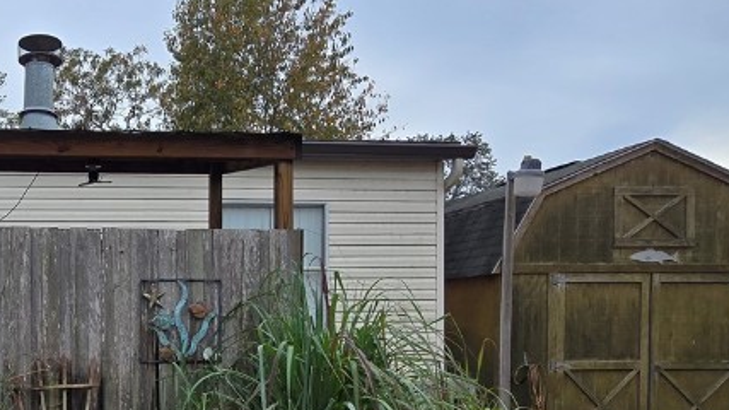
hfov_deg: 50.6
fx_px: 657
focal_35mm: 34
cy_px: 348
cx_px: 58
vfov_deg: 33.3
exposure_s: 1/1033
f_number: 2.2
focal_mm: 2.2
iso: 50
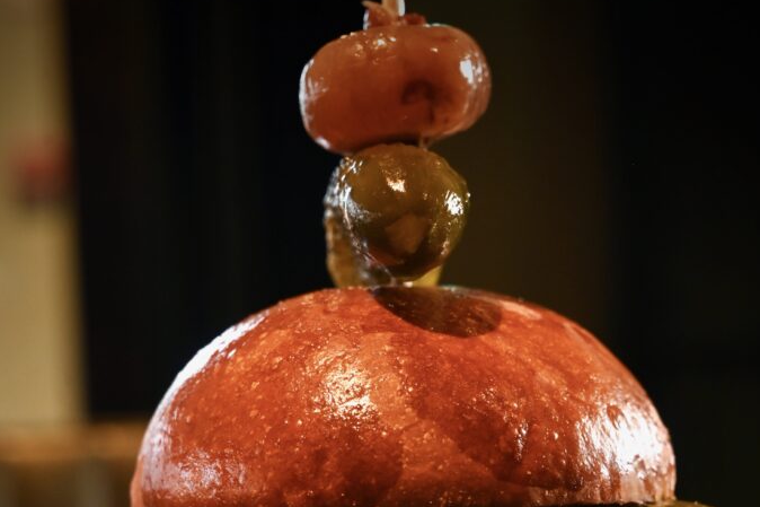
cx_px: 383
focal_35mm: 85
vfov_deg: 15.7
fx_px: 1794
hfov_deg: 23.9
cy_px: 526
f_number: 7.1
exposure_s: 1/25
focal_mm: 56
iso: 1250
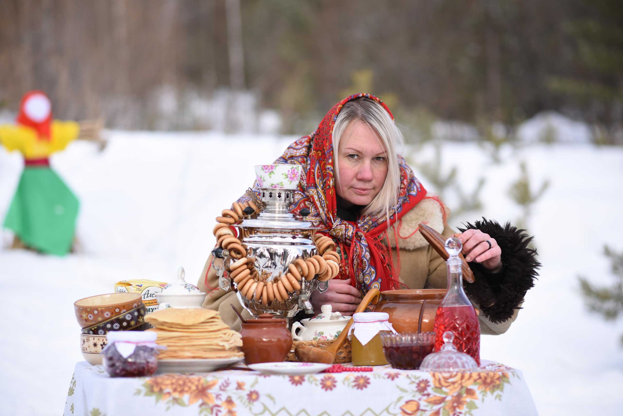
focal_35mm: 85
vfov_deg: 16.1
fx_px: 1471
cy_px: 208
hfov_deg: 23.9
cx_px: 312
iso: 100
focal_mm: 85
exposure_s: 1/1000
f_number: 2.5
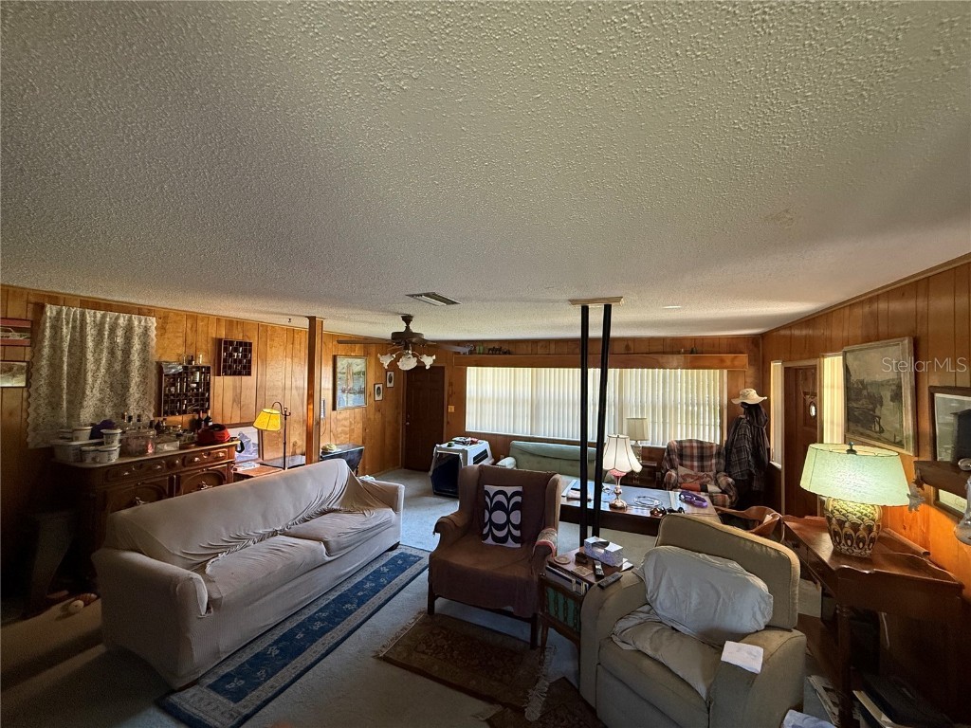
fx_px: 393
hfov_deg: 102.1
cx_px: 486
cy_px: 364
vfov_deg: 85.7
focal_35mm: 14
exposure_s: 1/67
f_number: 2.2
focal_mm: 2.22
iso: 320
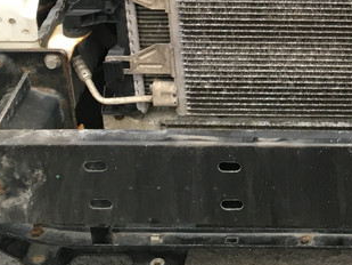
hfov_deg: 18.7
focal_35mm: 100
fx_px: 1017
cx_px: 408
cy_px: -120
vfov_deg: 14.0
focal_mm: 4.15
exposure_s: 1/33
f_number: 2.2
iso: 40
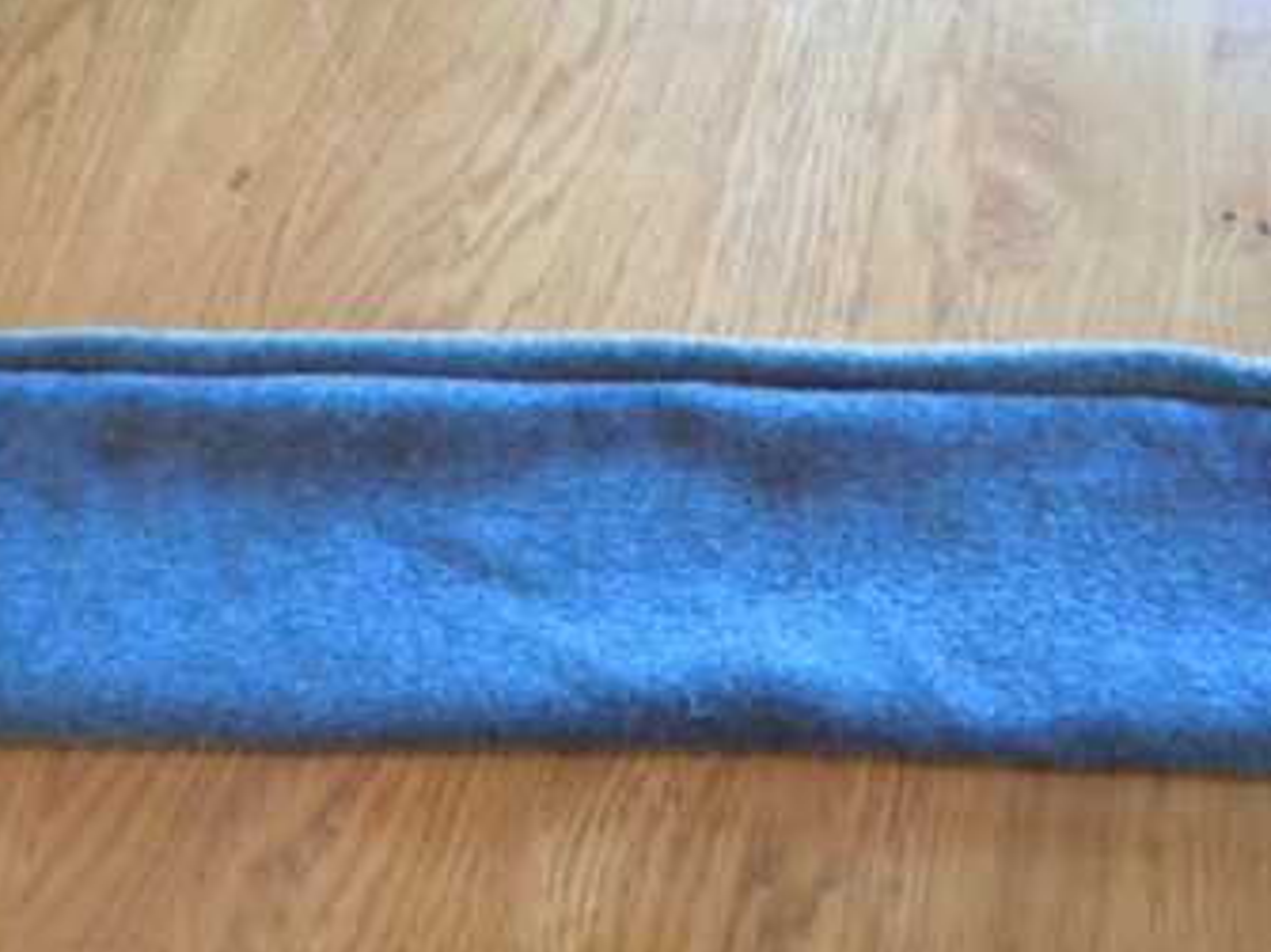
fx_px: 1138
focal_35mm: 31
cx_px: 618
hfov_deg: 58.4
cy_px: 484
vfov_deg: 45.4
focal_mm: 5.4
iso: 800
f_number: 3.5
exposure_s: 1/6
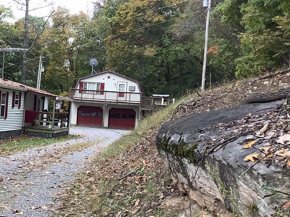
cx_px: 22
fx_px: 486
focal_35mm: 58
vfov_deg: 25.2
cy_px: 103
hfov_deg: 31.5
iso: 64
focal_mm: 3.3
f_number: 2.4
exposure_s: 1/100
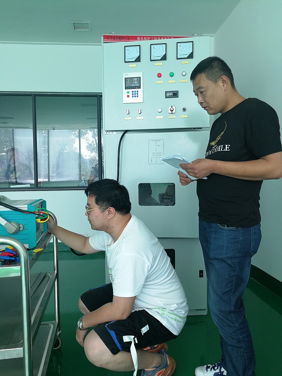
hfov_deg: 51.4
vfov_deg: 65.3
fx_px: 293
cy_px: 188
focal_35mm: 27
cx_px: 141
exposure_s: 1/50
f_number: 2.2
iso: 80
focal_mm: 3.95
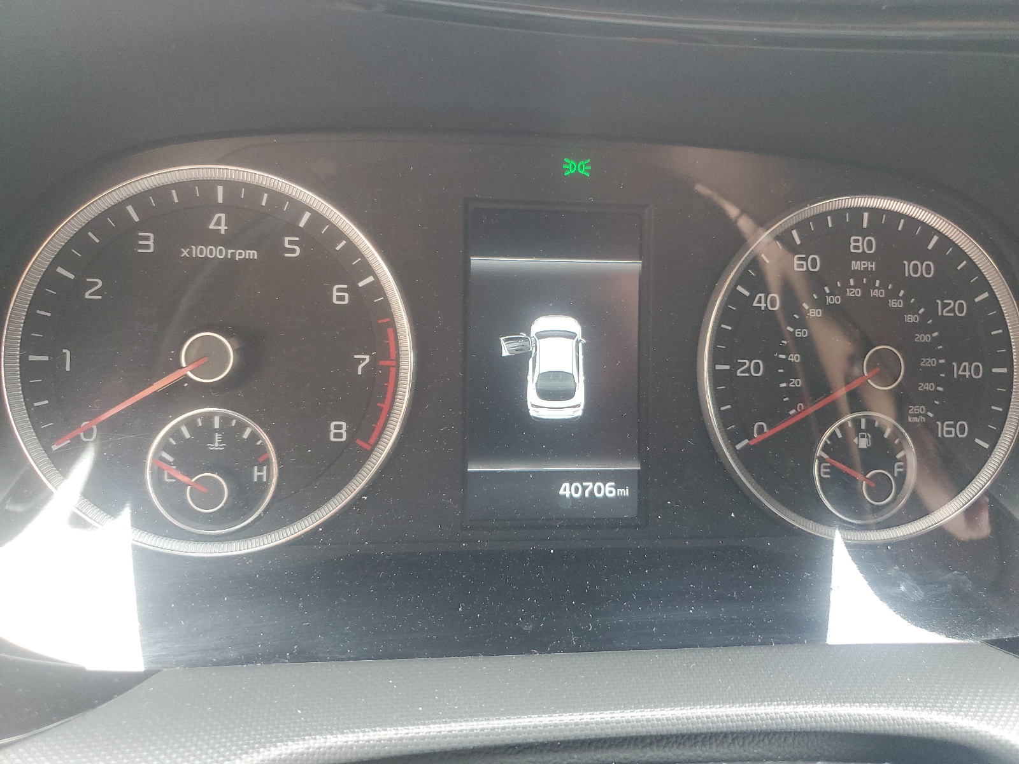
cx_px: 510
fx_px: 765
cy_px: 382
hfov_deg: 67.3
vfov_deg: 53.1
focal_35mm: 26
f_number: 1.5
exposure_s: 1/60.2
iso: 155
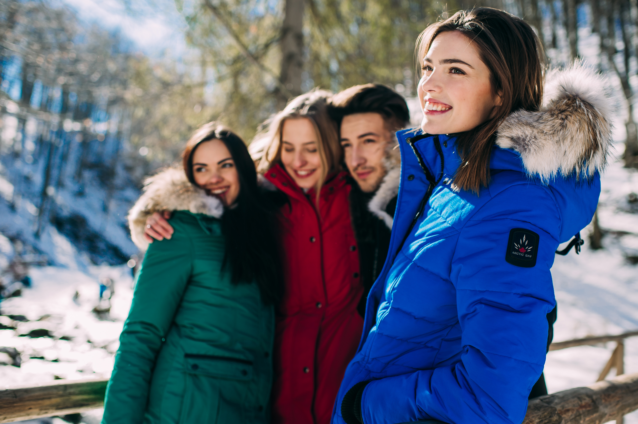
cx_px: 319
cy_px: 212
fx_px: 620
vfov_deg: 37.8
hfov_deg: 54.5
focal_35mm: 35
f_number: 2.8
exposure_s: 1/1250
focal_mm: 35
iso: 200
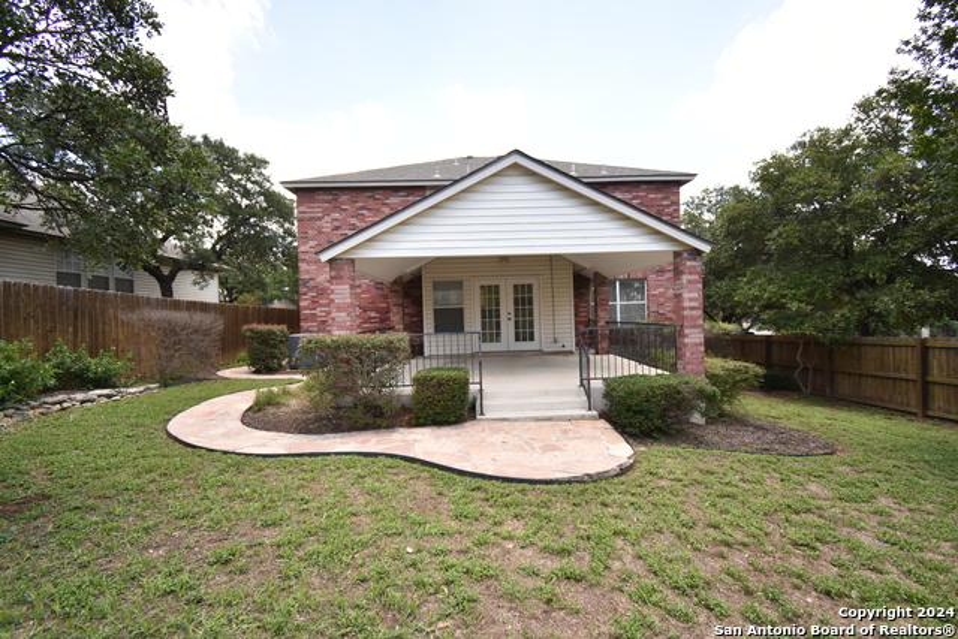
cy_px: 320
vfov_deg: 77.4
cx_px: 479
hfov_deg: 100.4
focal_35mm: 15
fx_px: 399
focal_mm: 10
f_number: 4.5
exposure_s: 1/250
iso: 200
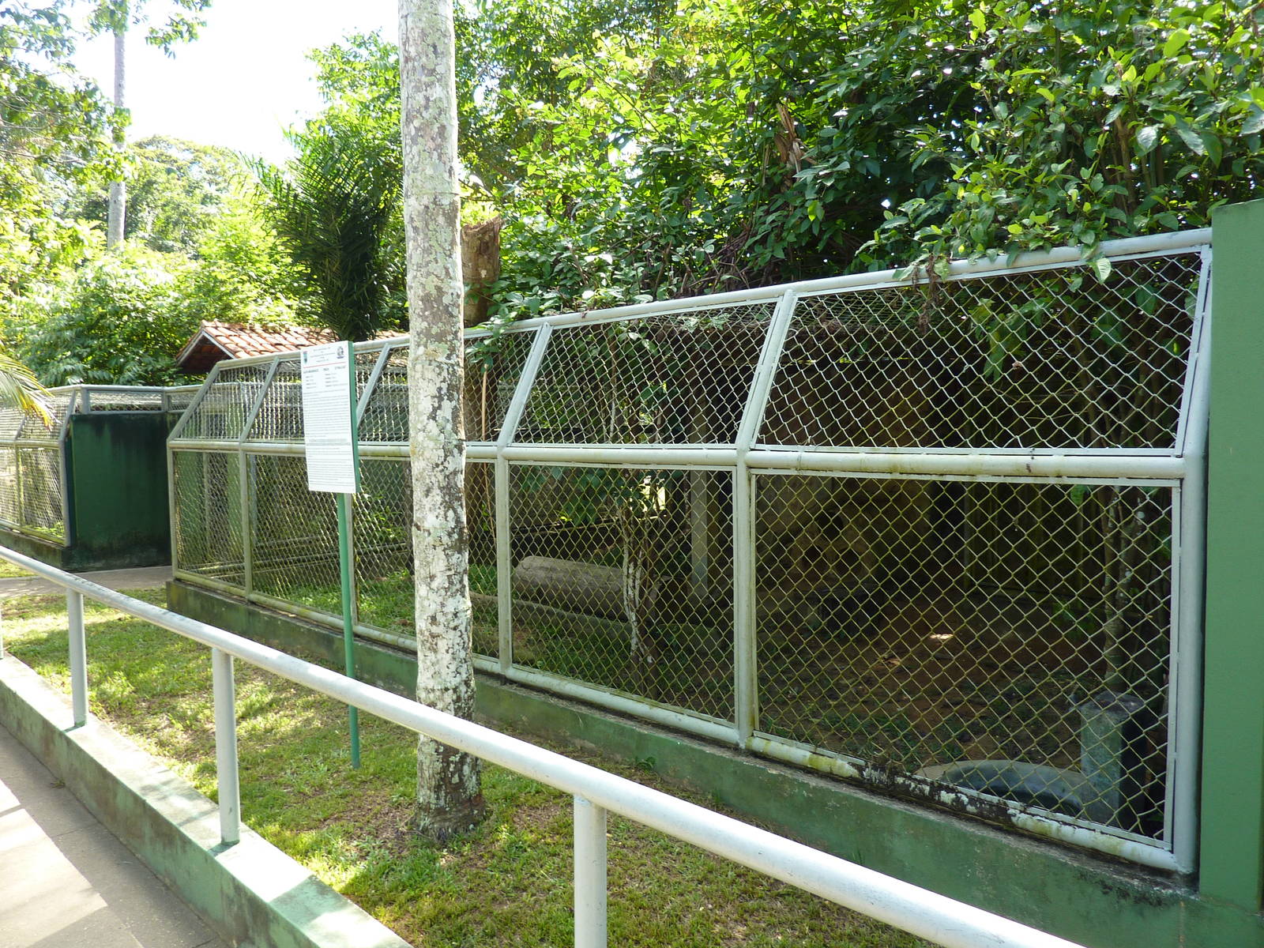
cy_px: 474
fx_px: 913
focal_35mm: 25
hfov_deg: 69.4
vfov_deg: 54.9
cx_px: 632
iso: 80
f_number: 3.3
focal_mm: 4.1
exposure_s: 1/80
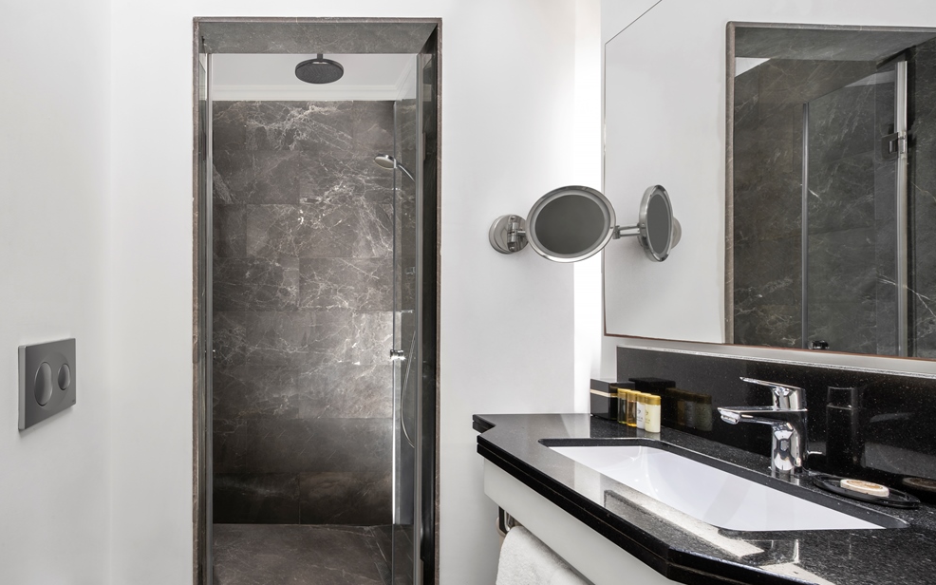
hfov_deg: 91.1
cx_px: 469
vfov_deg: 64.9
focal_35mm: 18
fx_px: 459
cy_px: 317
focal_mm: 17
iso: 100
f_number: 20
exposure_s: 1/100
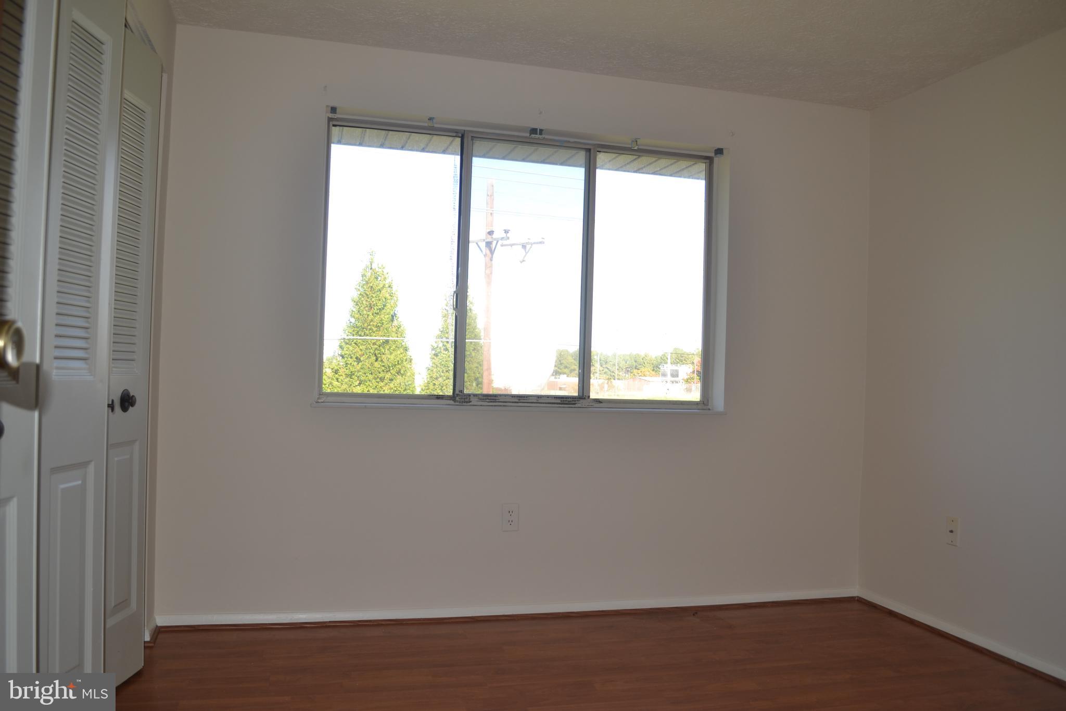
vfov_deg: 47.9
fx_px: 799
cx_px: 533
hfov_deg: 67.4
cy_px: 356
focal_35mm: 27
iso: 100
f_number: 4
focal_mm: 18
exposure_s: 1/125
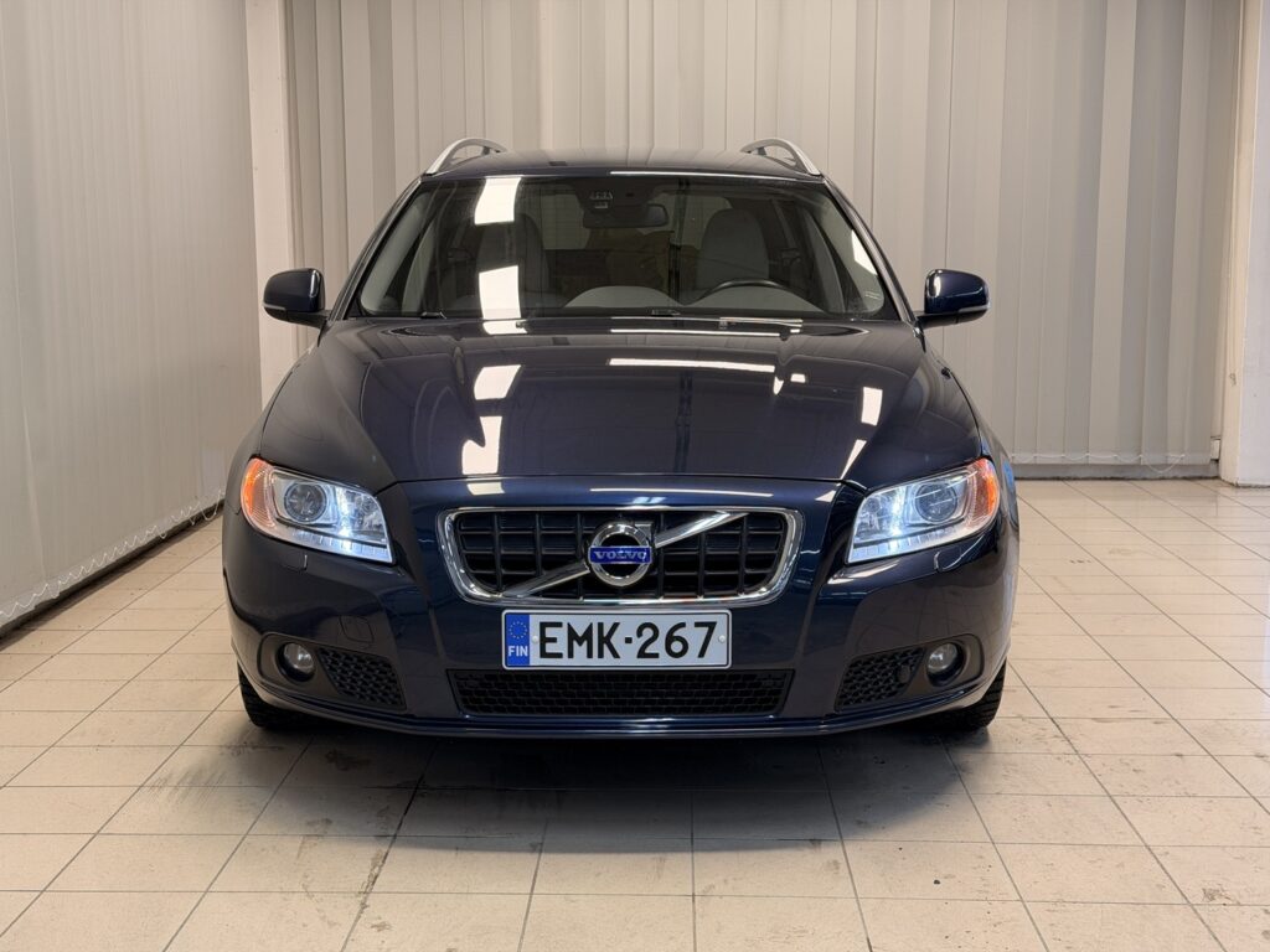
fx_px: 1761
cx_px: 635
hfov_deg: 39.7
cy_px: 476
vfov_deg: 30.3
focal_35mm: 48
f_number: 1.78
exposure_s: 1/100
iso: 125
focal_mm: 6.76
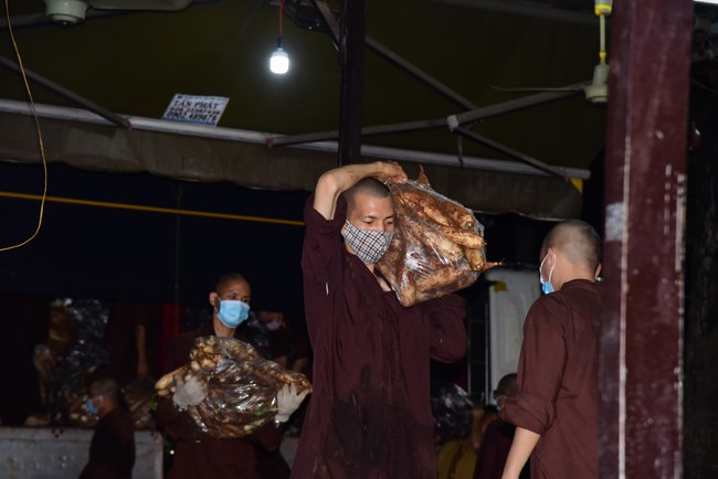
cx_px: 359
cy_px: 240
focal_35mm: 120
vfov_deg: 11.4
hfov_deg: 17.1
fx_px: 2394
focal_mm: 120
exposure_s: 1/160
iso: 1600
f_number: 5.6
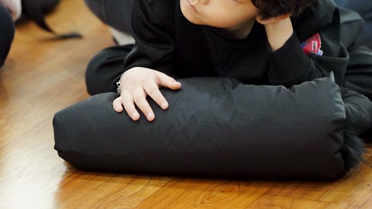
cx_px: 222
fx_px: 3796
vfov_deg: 3.1
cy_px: 0
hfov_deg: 5.6
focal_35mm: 385
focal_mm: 200
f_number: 2.8
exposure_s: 1/250
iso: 3200
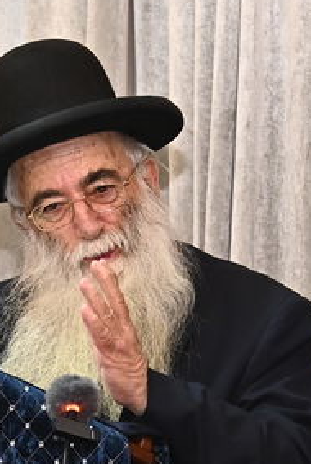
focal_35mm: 256
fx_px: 3309
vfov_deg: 8.0
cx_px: 561
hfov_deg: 5.3
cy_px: 412
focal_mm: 52
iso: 1250
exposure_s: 1/160
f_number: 6.3
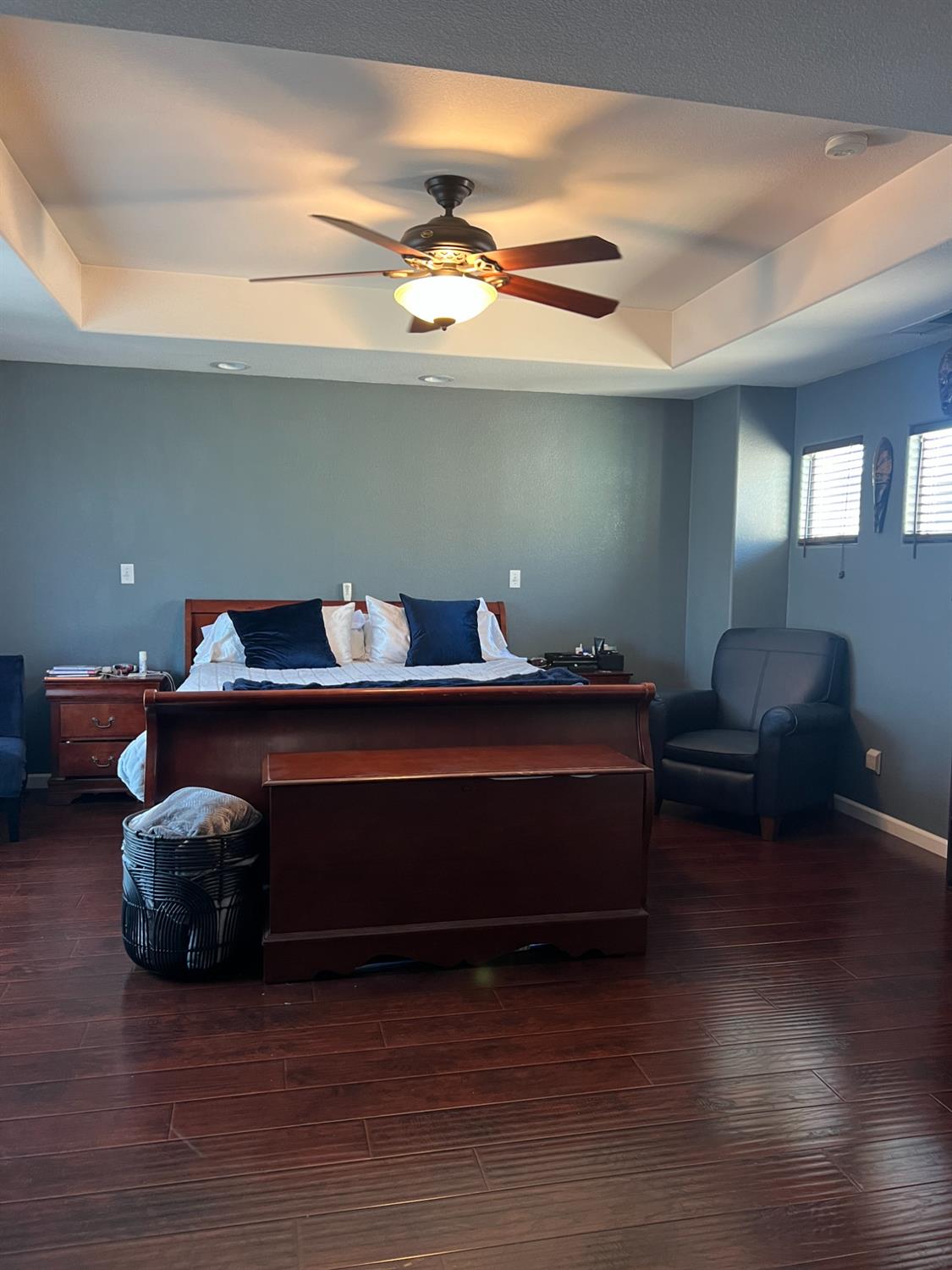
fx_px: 953
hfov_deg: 53.1
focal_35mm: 26
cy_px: 635
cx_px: 476
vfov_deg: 67.3
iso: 200
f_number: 1.5
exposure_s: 1/60
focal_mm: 5.7
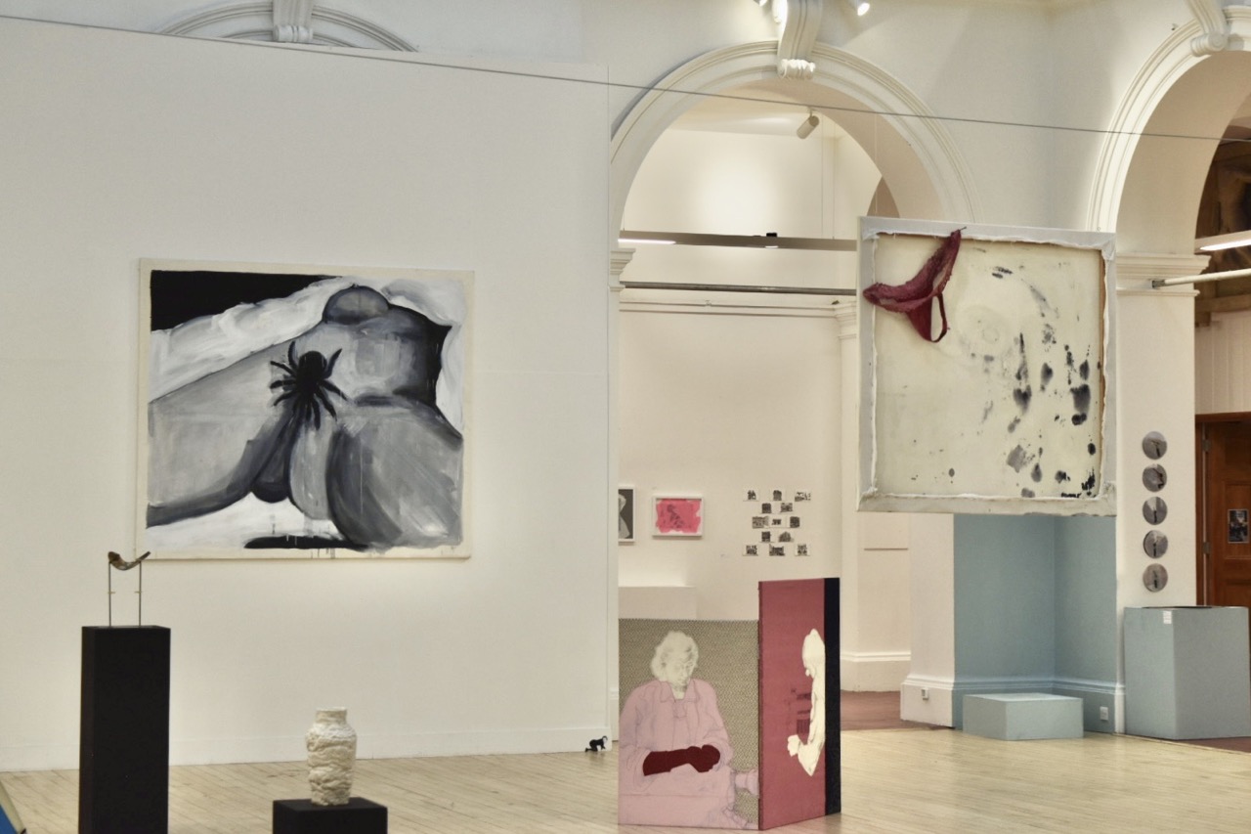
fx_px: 2502
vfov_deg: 18.9
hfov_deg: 28.1
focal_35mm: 72
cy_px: 417
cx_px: 626
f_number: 5.3
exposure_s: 1/100
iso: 400
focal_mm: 48
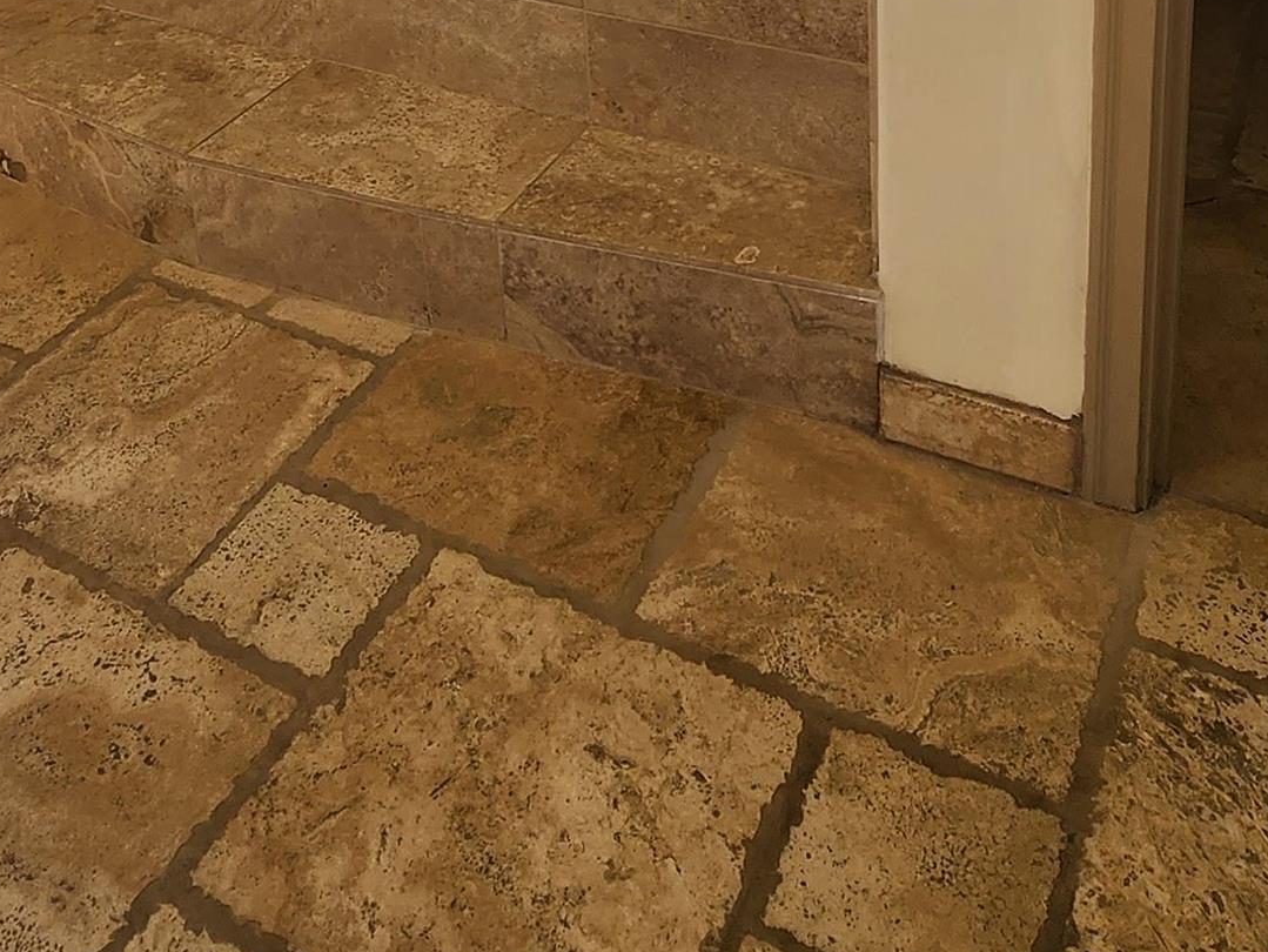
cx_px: 451
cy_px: -280
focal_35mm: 37
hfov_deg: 49.5
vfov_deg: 30.6
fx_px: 1356
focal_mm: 2.2
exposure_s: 1/120
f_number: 2.2
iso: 64
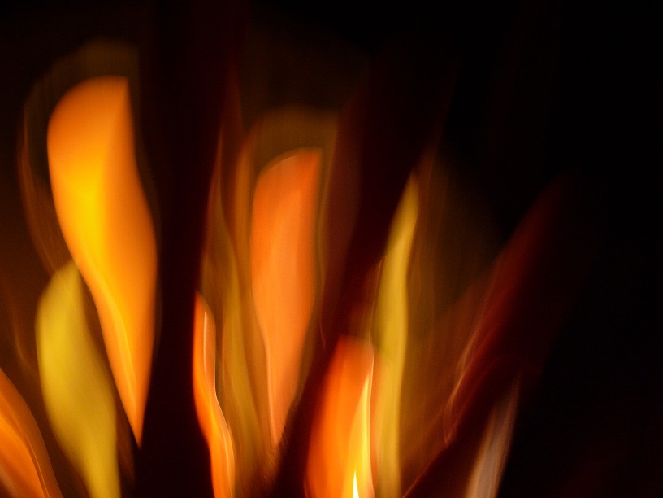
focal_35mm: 49
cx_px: 332
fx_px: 938
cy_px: 249
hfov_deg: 38.9
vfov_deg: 29.7
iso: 200
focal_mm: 10
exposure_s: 1/4
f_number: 4.5
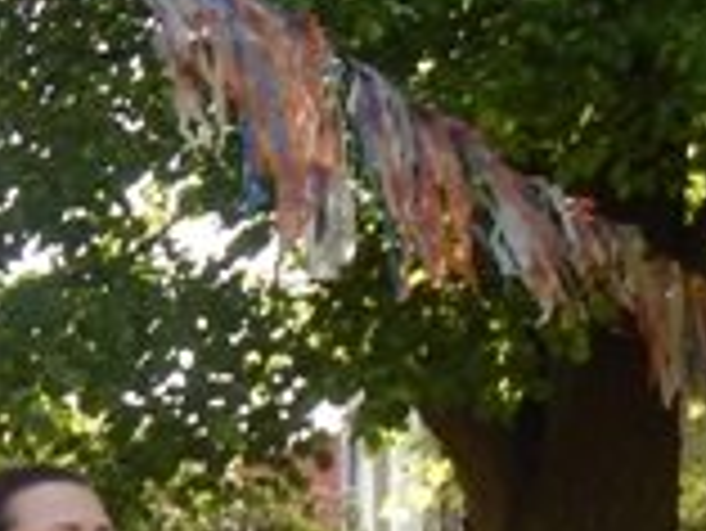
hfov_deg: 11.4
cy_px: 999
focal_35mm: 173
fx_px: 3531
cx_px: 90
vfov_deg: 8.2
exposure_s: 1/320
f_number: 3.3
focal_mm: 6.1
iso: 125
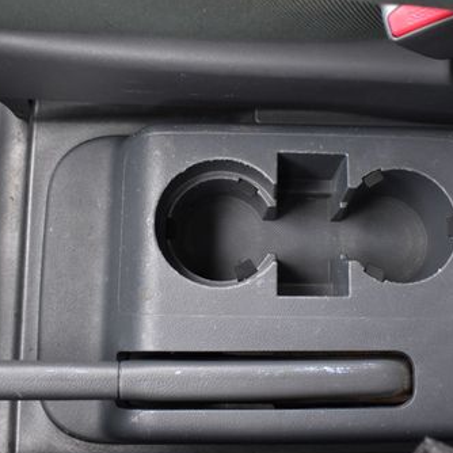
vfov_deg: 38.3
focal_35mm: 44
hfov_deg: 37.9
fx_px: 651
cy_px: 241
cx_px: 305
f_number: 4.5
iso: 1600
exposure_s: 1/15
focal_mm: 18
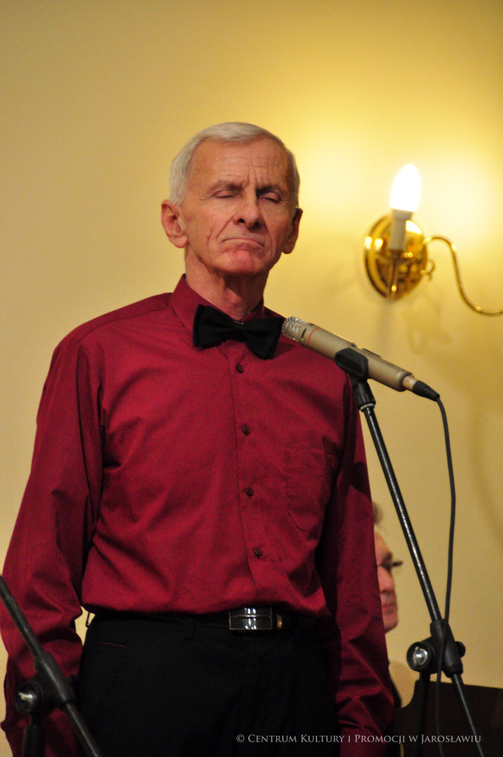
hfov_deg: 4.6
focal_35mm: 300
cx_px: 252
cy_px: 378
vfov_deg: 6.9
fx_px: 6304
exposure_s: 1/100
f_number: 6.3
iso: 2500
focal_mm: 200
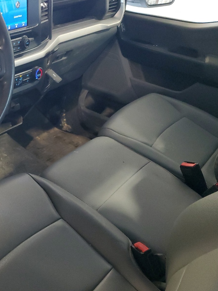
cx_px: -18
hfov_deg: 29.8
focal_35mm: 44
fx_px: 369
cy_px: 133
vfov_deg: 42.9
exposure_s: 1/24
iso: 306
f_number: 1.5
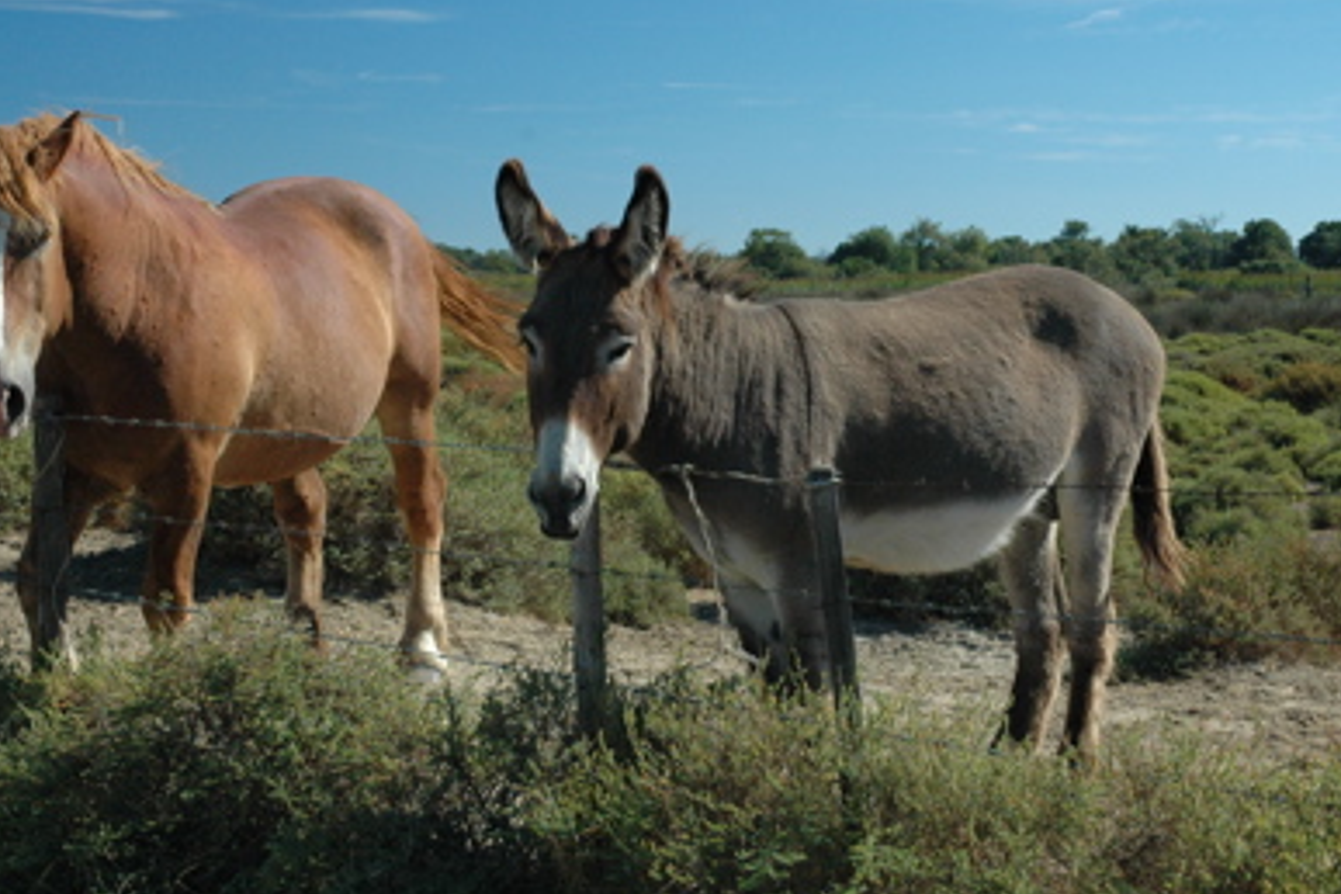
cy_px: 367
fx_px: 2520
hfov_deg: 29.8
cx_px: 598
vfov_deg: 20.1
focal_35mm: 68
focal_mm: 35
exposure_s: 1/320
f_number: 10
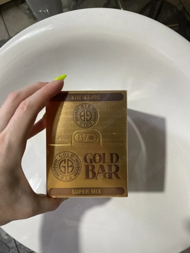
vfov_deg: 67.3
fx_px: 190
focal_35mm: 26
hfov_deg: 53.1
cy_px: 126
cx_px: 95
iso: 125
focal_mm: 4.2
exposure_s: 1/50
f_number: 1.6
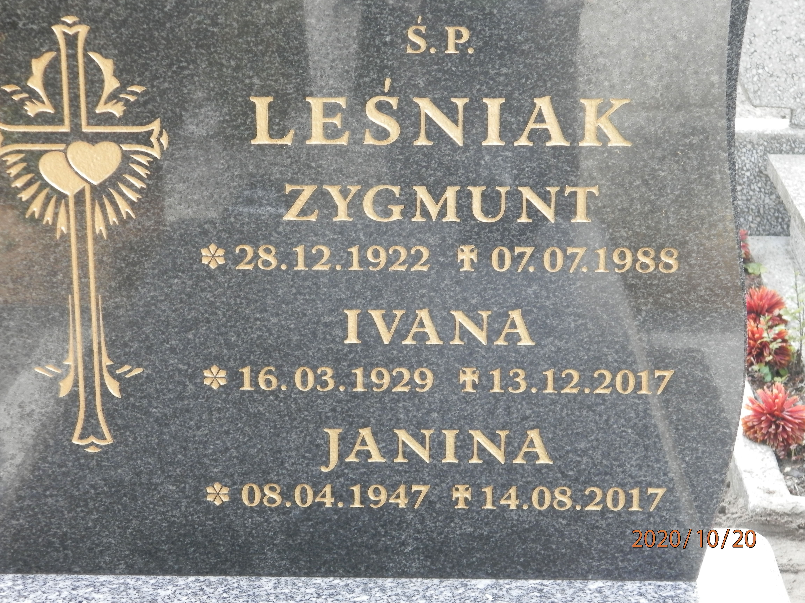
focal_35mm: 82
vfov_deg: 18.0
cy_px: 302
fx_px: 1907
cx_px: 402
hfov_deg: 23.8
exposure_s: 1/60
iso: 200
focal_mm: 14.6
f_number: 4.2
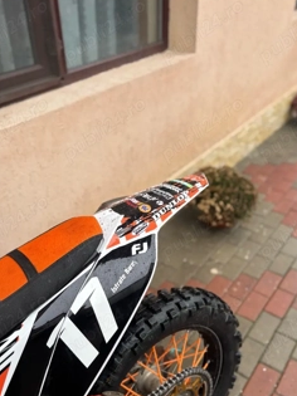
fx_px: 378
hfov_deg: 42.8
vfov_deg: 54.9
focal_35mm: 33
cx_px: 130
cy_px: 243
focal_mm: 5.96
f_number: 1.6
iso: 40
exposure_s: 1/121
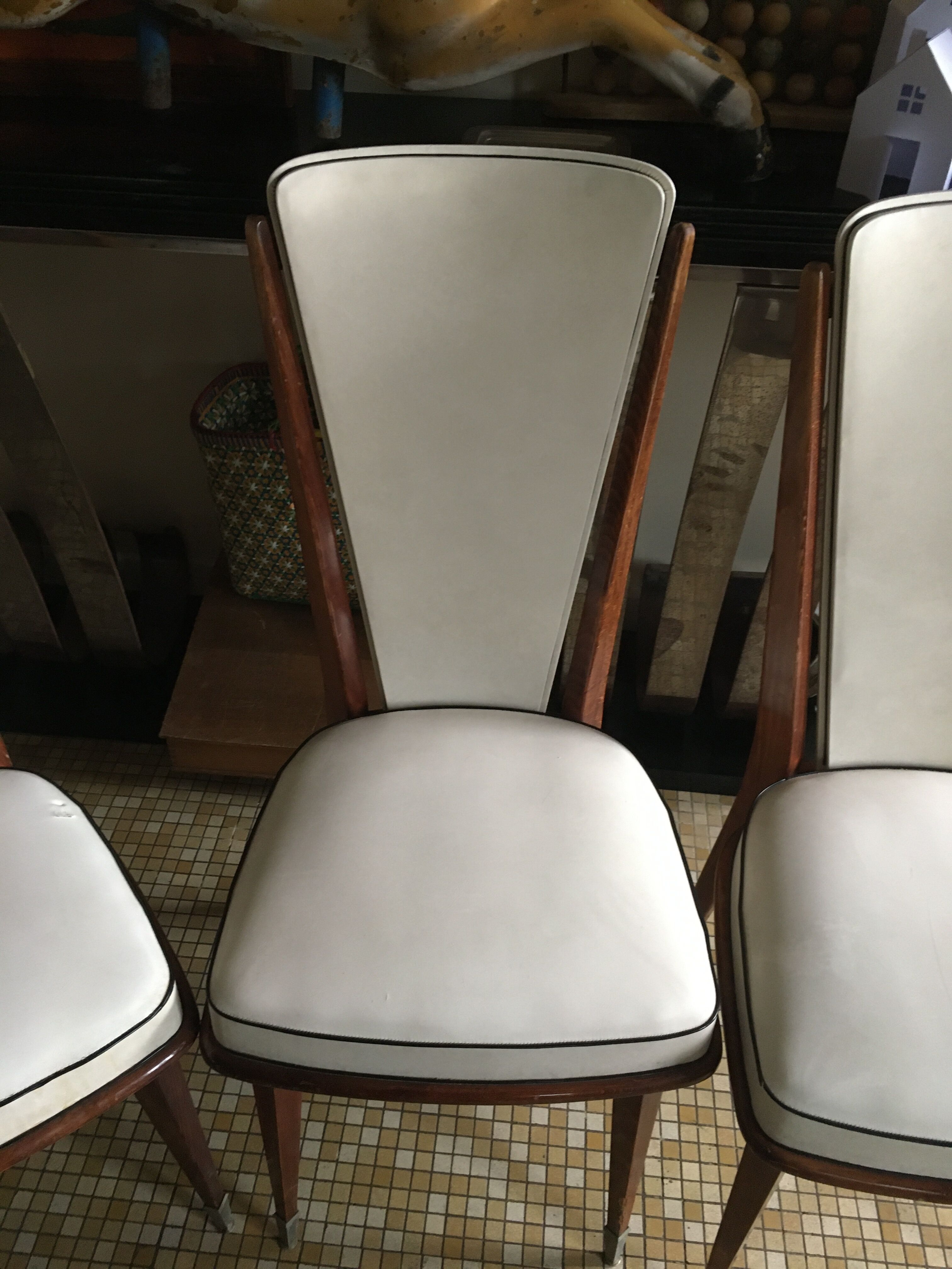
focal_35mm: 29
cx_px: 476
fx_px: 1063
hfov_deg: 48.2
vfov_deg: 61.7
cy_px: 634
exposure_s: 1/33
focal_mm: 4.15
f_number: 2.2
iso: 200
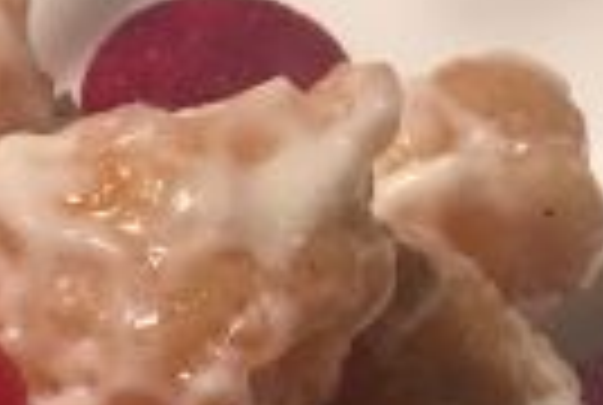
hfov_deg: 12.6
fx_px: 2636
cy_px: 785
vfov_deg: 8.4
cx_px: -198
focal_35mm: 157
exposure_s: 1/17
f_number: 2.2
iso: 40
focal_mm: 4.15
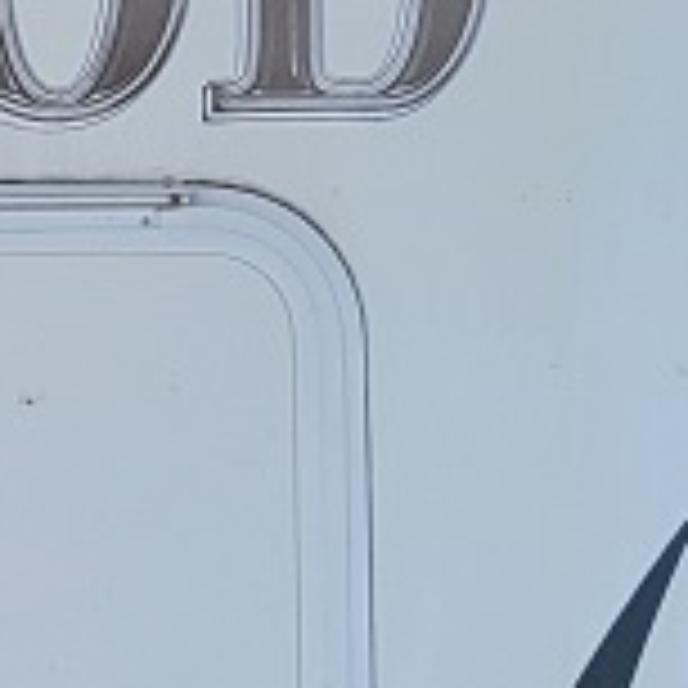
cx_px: -904
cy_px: 926
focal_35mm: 182
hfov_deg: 8.8
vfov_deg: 9.4
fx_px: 4092
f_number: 1.8
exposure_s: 1/186
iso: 40
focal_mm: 5.4
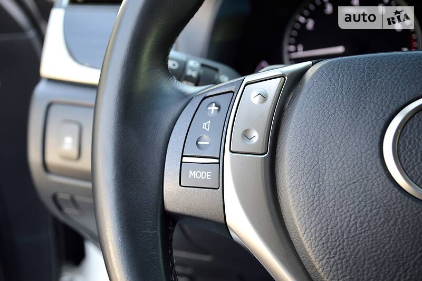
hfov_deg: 35.1
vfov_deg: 23.7
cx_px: 211
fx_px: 668
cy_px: 140
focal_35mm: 57
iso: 400
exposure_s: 1/80
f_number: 5
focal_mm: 38
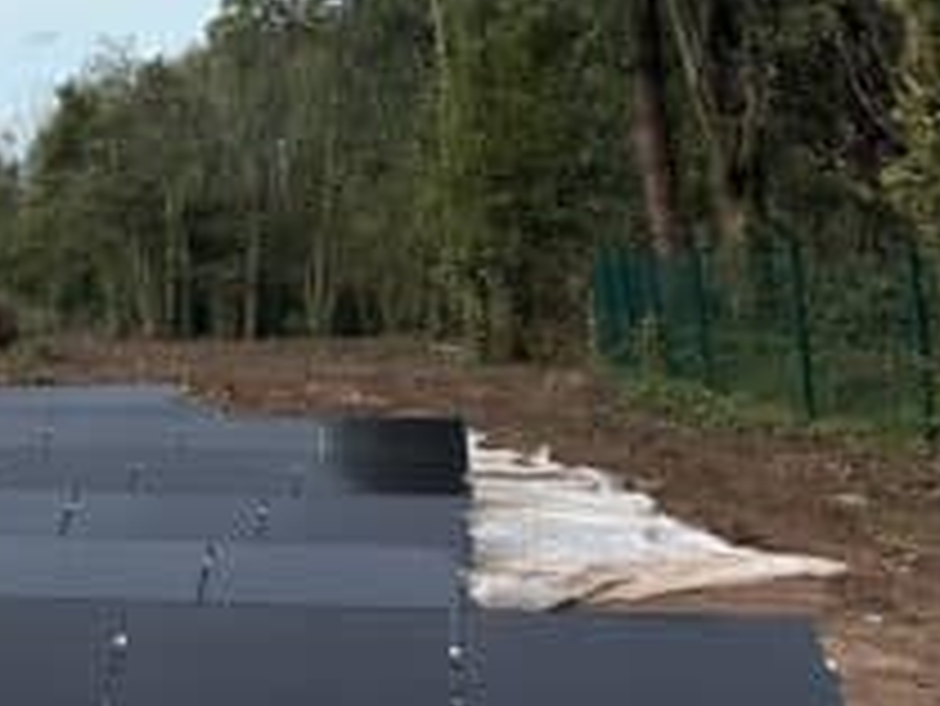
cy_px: 67
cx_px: -774
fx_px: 2391
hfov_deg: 17.7
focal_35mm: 88
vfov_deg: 16.6
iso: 80
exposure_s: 1/4348
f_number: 1.78
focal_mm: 6.86
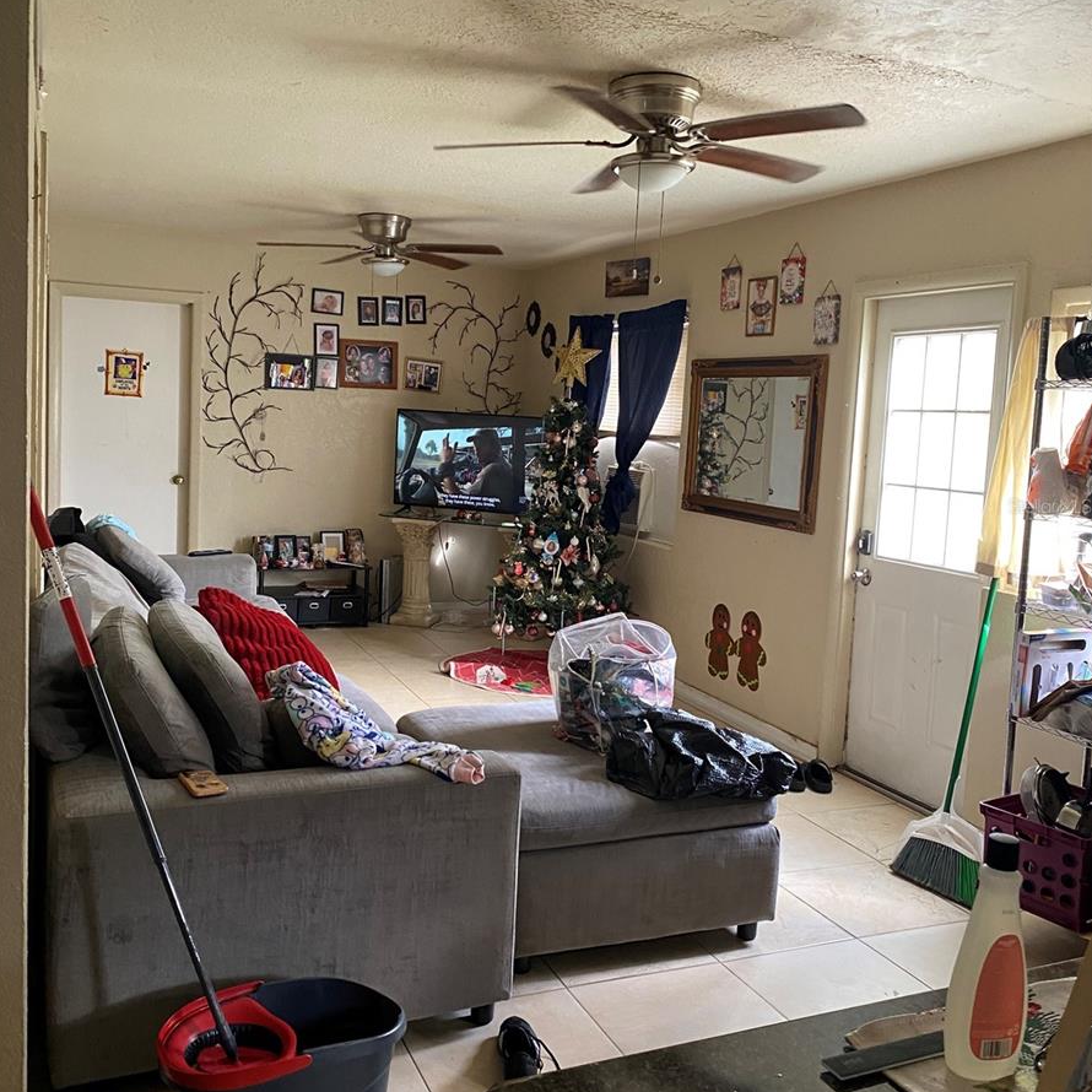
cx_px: 544
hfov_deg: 52.5
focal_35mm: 31
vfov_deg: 52.5
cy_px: 506
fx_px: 1106
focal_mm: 4.25
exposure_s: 1/60
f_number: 1.8
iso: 250
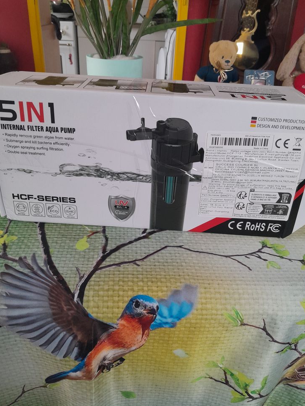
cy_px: 202
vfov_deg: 63.4
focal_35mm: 28
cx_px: 151
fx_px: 329
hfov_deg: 49.7
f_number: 1.8
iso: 250
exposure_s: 1/50
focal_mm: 4
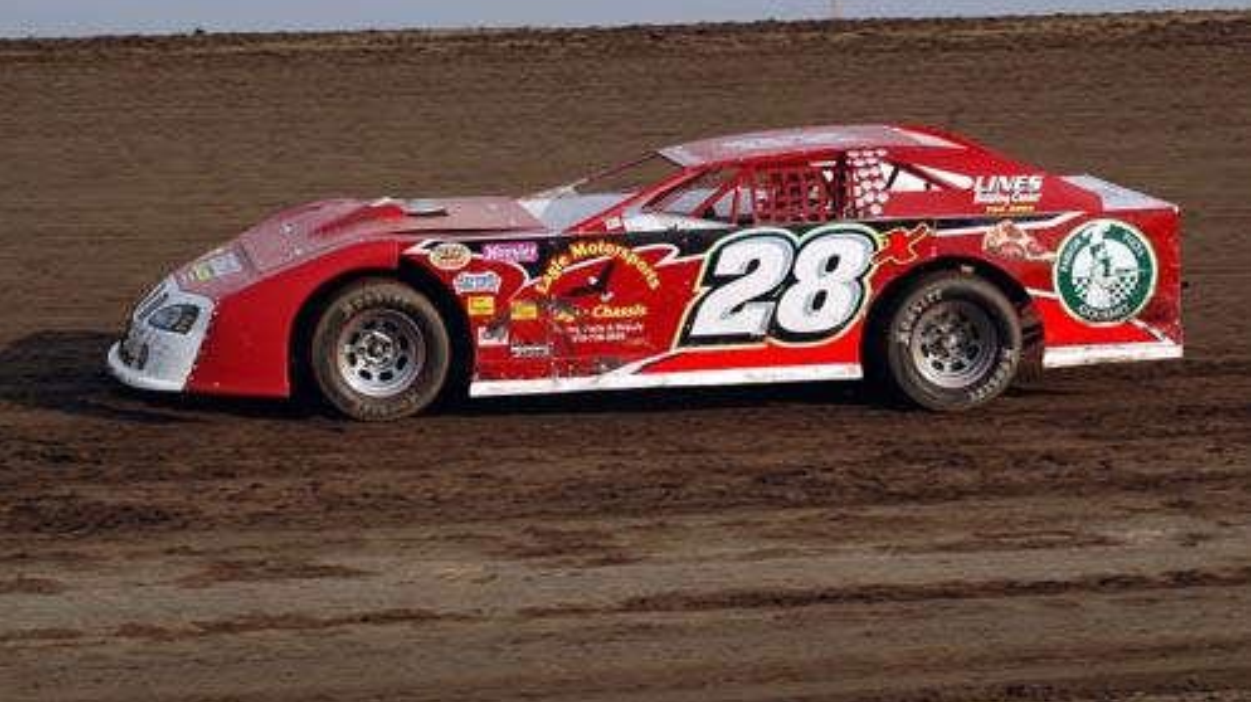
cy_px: 297
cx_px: 627
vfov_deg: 7.7
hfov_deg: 13.6
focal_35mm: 158
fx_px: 5239
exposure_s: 1/500
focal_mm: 100
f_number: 8
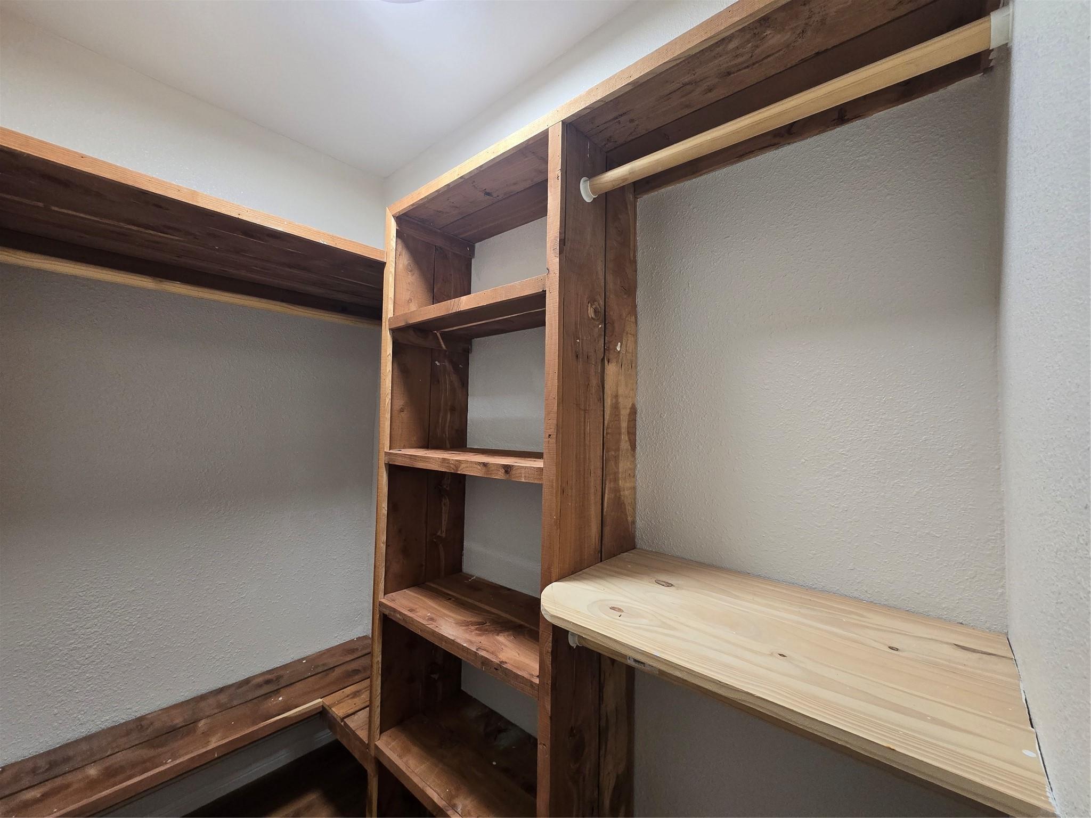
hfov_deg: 106.2
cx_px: 546
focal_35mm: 13
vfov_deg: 89.9
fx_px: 410
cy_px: 409
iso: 250
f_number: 2.2
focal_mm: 2.2
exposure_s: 1/60
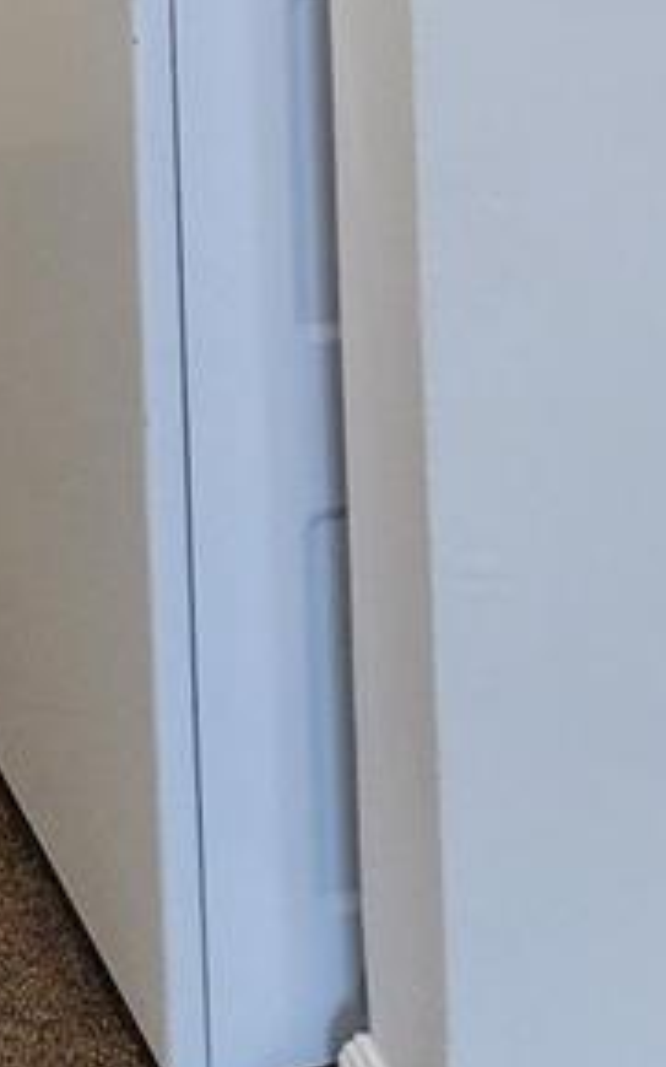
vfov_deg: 24.0
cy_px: -692
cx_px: -464
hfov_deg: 18.7
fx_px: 1657
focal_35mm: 57
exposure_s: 1/60
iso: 100
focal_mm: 2.2
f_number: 2.2
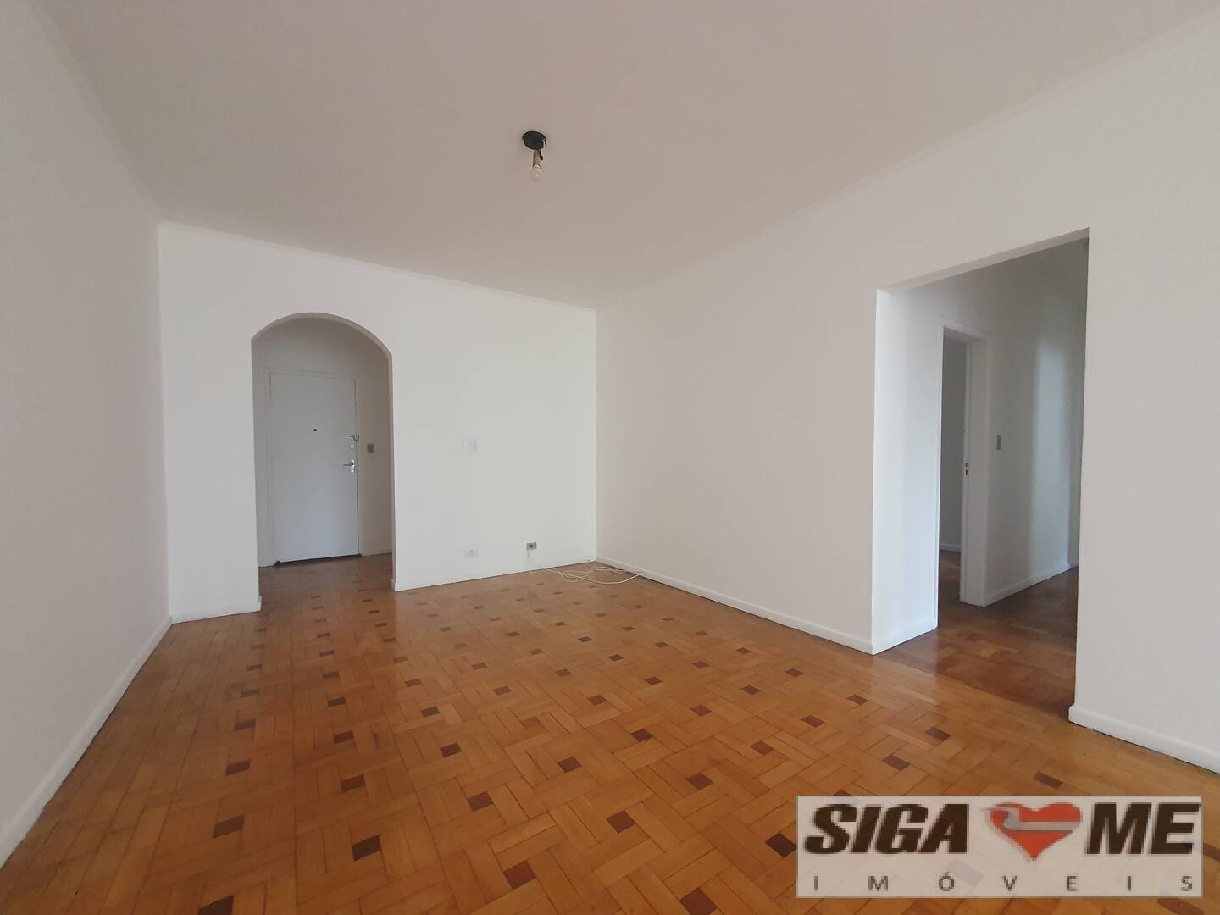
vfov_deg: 89.9
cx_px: 610
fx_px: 458
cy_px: 458
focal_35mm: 13
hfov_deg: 106.2
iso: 500
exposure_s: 1/30
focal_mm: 1.8
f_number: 2.2
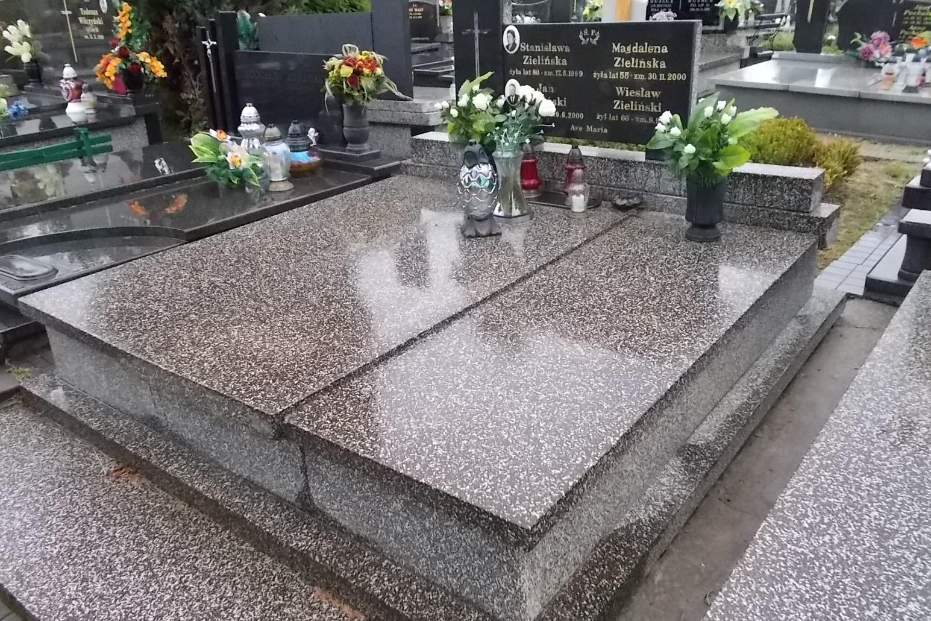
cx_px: 471
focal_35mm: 28
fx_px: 724
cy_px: 269
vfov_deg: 46.3
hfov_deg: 65.5
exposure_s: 1/125
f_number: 8
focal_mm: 4.6
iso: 400
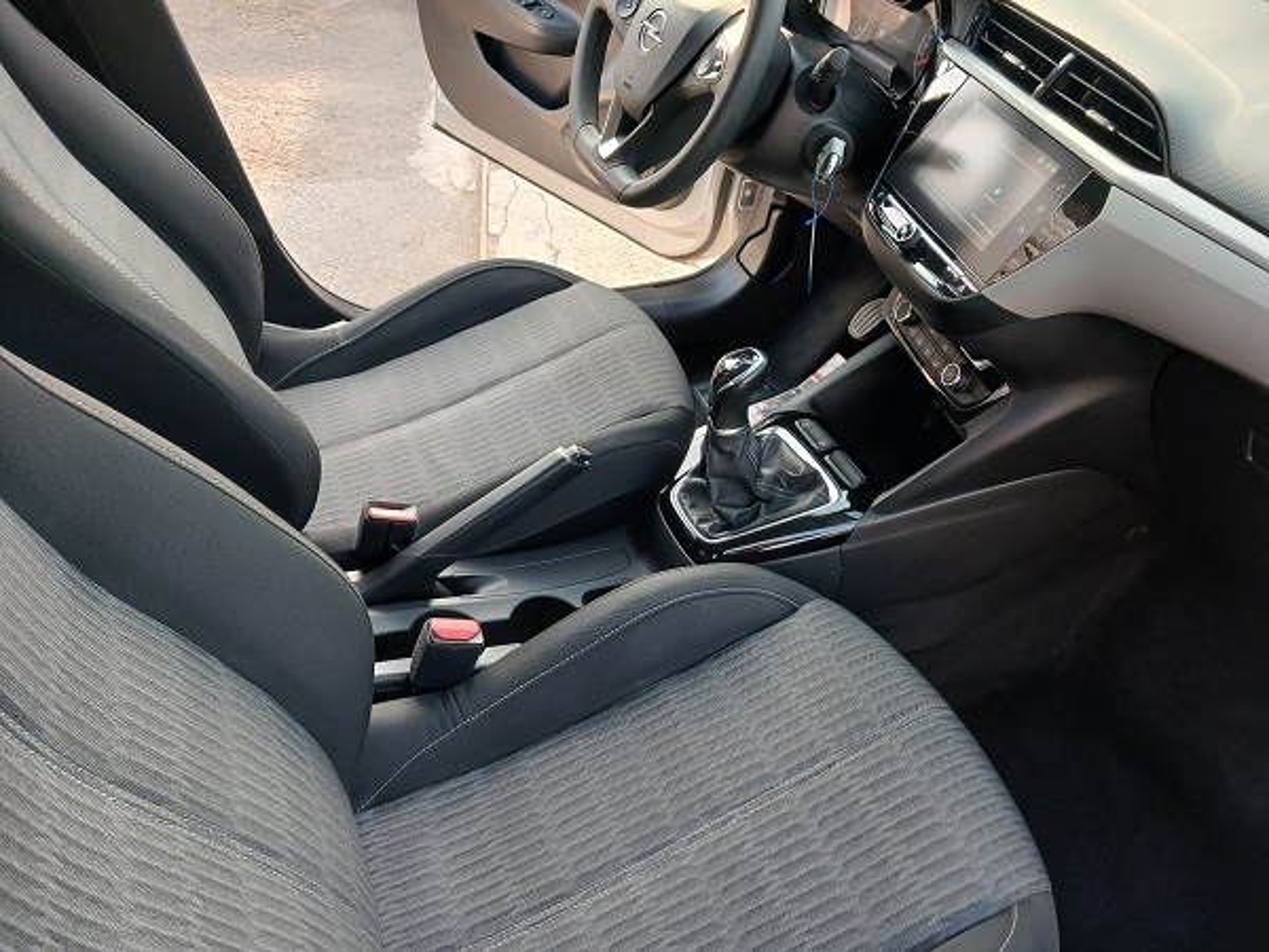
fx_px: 990
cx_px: 634
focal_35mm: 27
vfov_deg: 51.4
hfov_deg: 65.3
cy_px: 476
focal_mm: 3.98
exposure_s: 1/50
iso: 50
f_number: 1.8
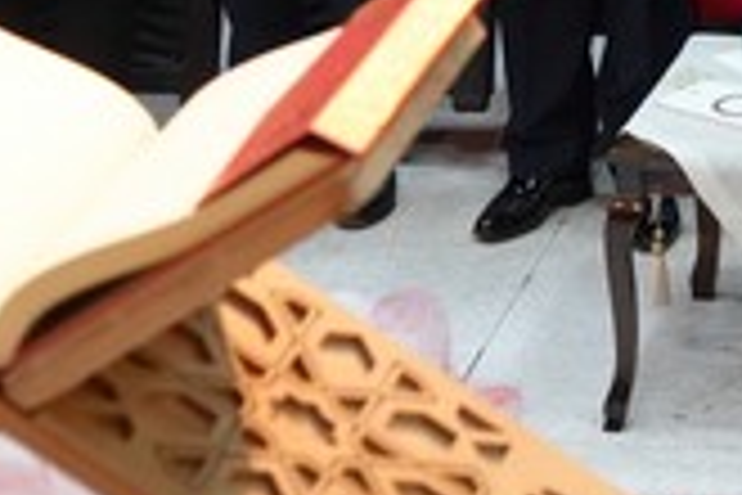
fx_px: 3421
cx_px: 931
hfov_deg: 12.1
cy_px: -421
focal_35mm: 166
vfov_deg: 8.0
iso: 5000
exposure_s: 1/160
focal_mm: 37
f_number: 4
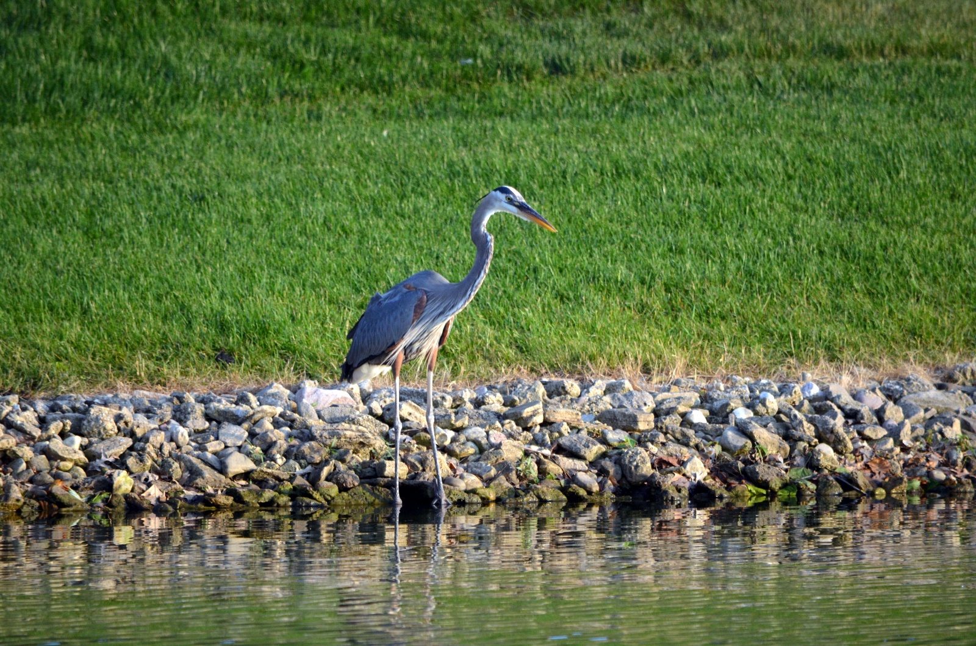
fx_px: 12172
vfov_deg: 3.0
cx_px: 488
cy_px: 323
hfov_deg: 4.6
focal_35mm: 450
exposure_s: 1/640
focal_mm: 300
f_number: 5.6
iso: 800
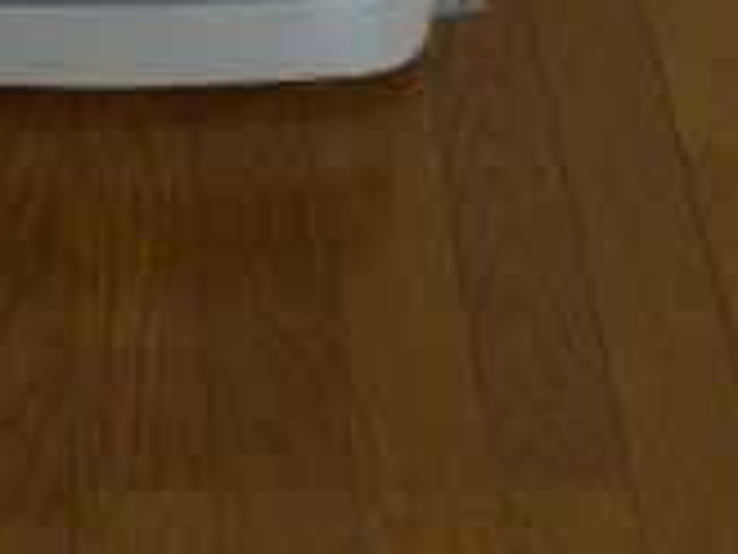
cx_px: 63
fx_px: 1663
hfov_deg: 24.3
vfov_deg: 16.7
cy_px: -338
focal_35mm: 78
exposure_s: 1/50
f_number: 2.8
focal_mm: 3.58
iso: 400
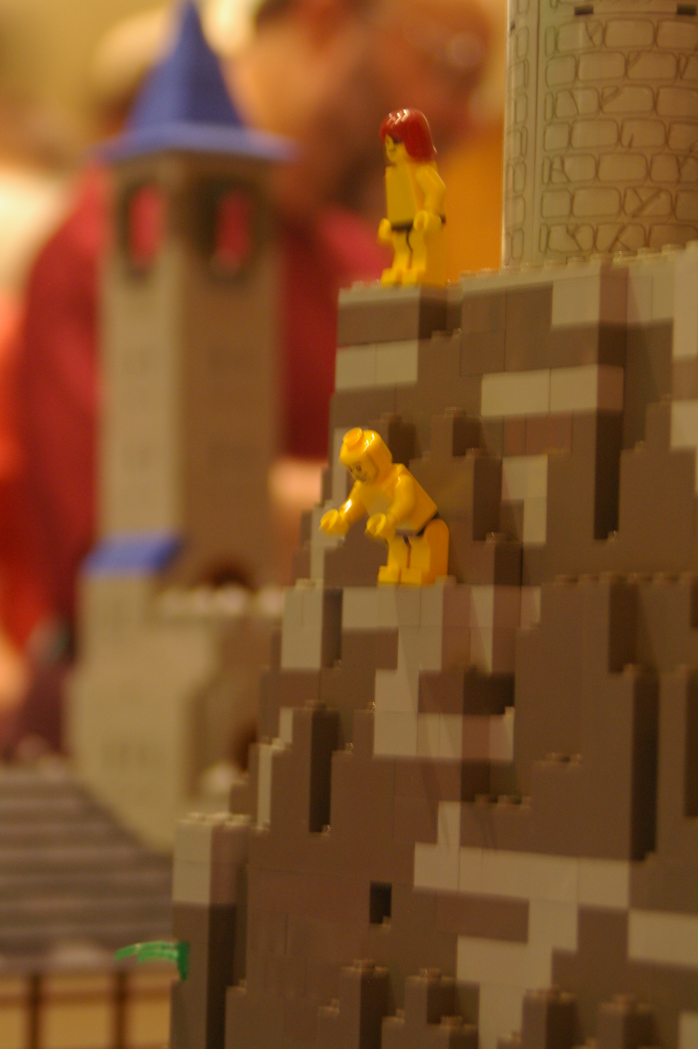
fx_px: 3496
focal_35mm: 120
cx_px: 349
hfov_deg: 11.4
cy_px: 524
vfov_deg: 17.1
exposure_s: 1/6
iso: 800
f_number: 6.7
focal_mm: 80
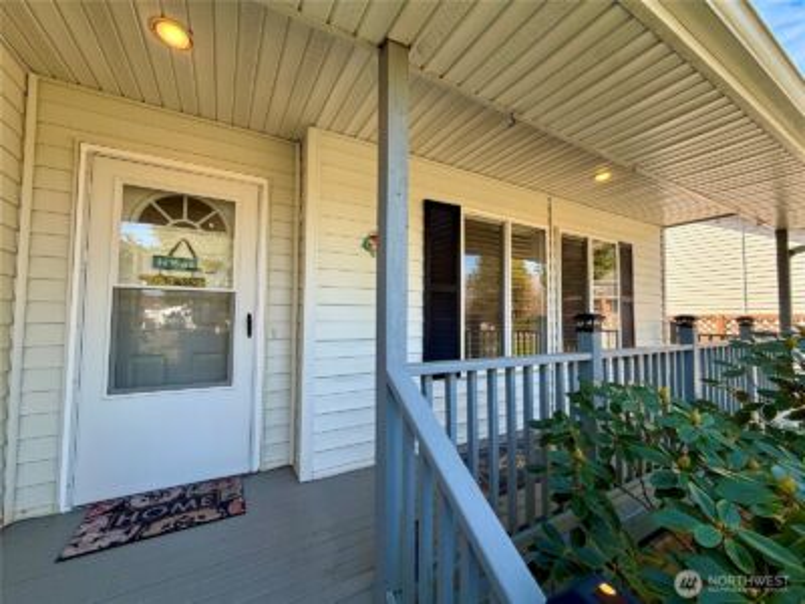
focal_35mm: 14
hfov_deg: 102.1
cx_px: 402
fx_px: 326
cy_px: 302
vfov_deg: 85.7
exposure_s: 1/226
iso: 50
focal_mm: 2.22
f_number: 2.2
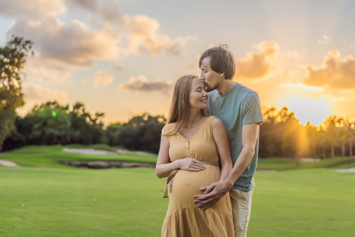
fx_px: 542
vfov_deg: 24.6
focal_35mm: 55
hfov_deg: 36.2
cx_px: 178
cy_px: 118
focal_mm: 55
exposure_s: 1/2000
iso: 100
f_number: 2.2
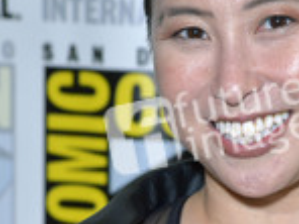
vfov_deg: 5.1
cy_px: 228
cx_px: 268
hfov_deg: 6.8
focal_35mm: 292
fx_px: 2522
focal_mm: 112
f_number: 6.3
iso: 800
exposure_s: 1/250
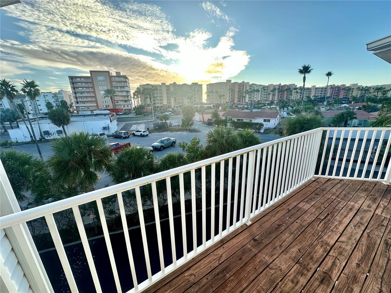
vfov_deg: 85.7
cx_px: 196
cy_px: 146
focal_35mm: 14
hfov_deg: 102.1
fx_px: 158
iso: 40
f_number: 2.2
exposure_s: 1/370
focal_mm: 2.22
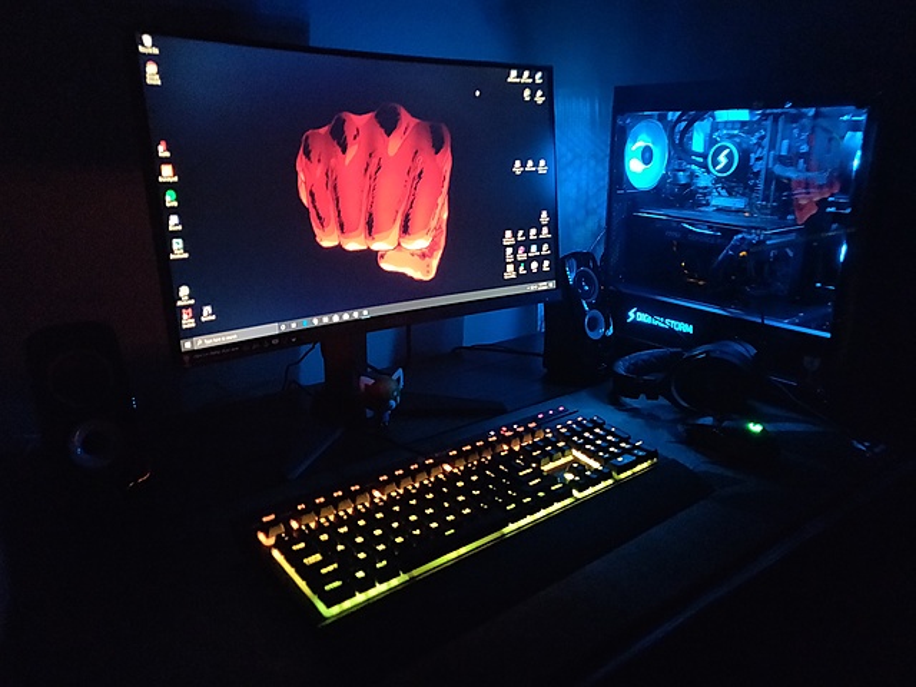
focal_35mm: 25
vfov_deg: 54.9
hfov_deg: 69.4
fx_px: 662
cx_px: 458
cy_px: 344
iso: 2000
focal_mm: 4.25
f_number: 1.7
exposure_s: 1/10
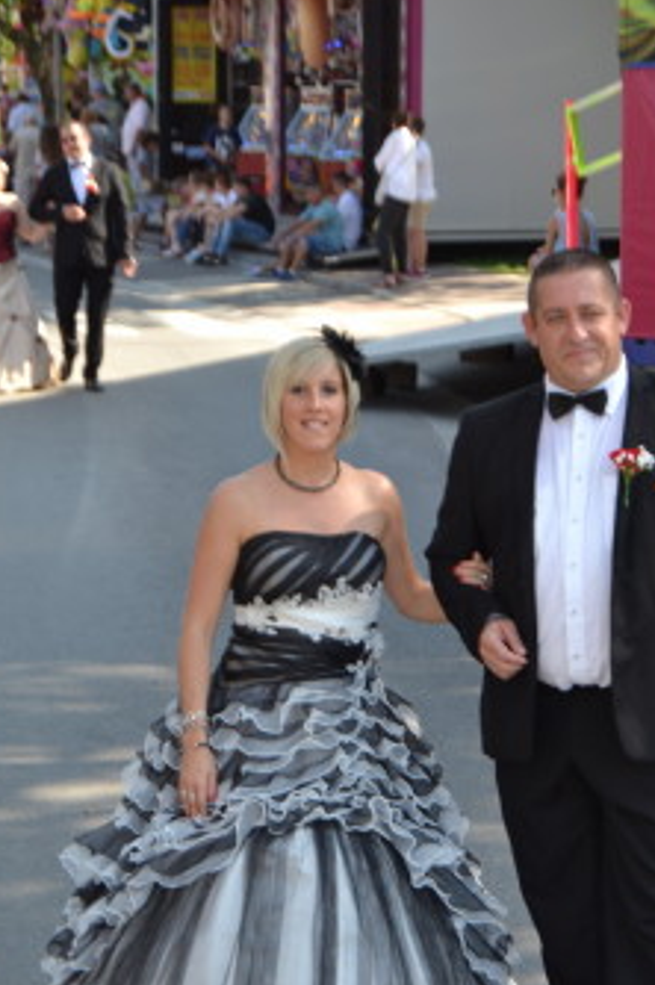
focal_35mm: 119
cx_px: 384
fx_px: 3247
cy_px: 684
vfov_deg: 17.2
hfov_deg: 11.5
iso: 140
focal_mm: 55
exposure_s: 1/125
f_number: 5.6
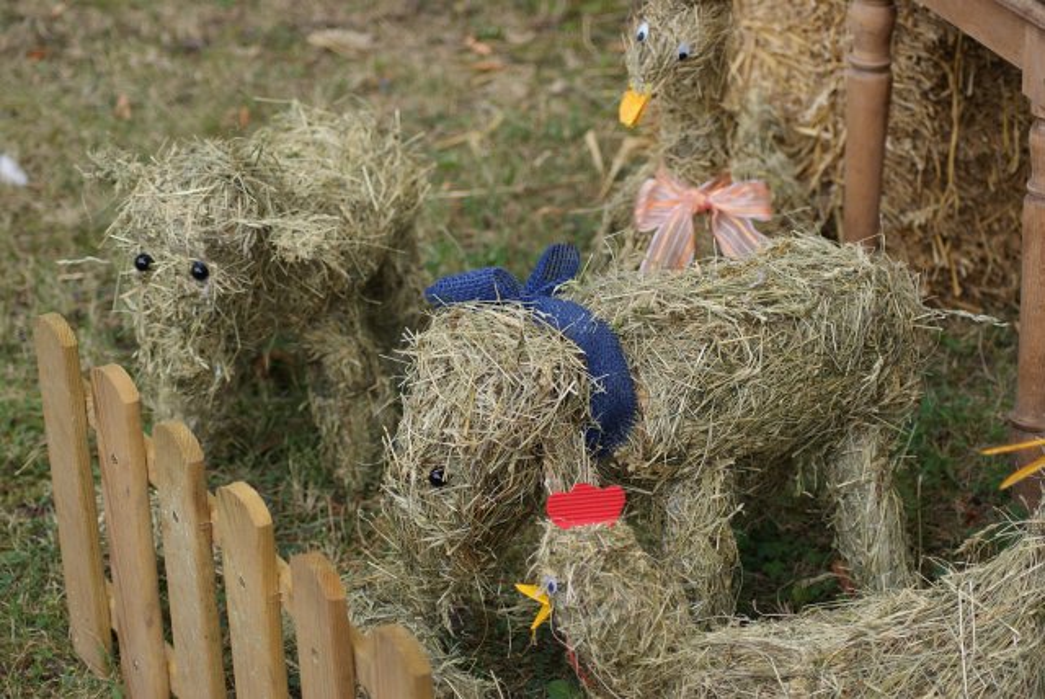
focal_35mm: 105
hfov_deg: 19.4
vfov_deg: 13.1
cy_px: 350
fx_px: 3051
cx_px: 522
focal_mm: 70
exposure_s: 1/125
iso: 100
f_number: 4
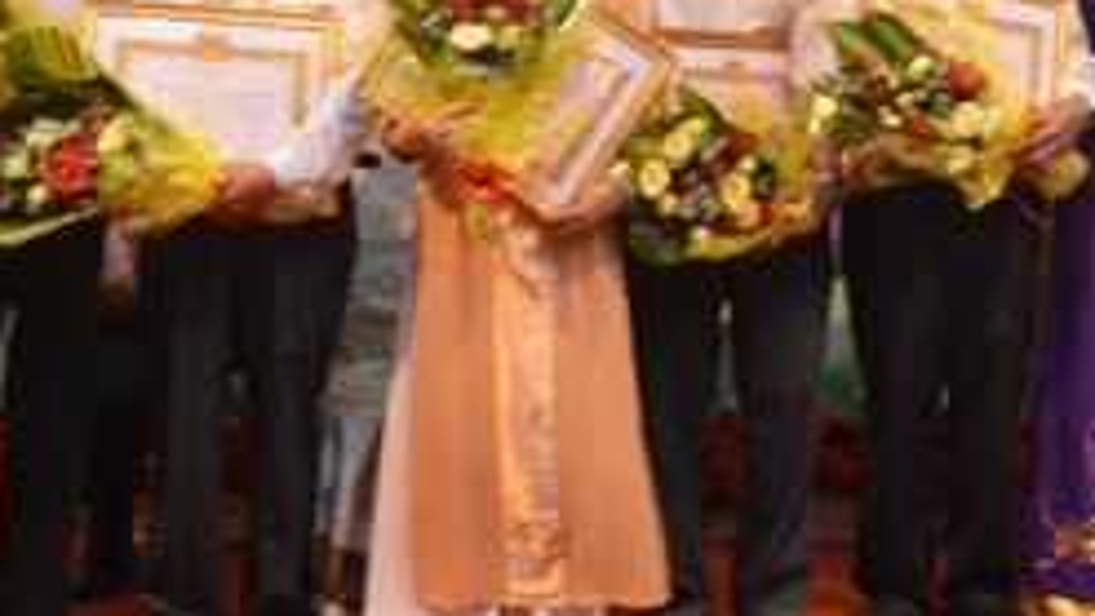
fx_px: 3078
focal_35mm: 106
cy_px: -58
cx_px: 1197
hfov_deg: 19.4
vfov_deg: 11.3
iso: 400
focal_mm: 26
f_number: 4.2
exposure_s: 1/25
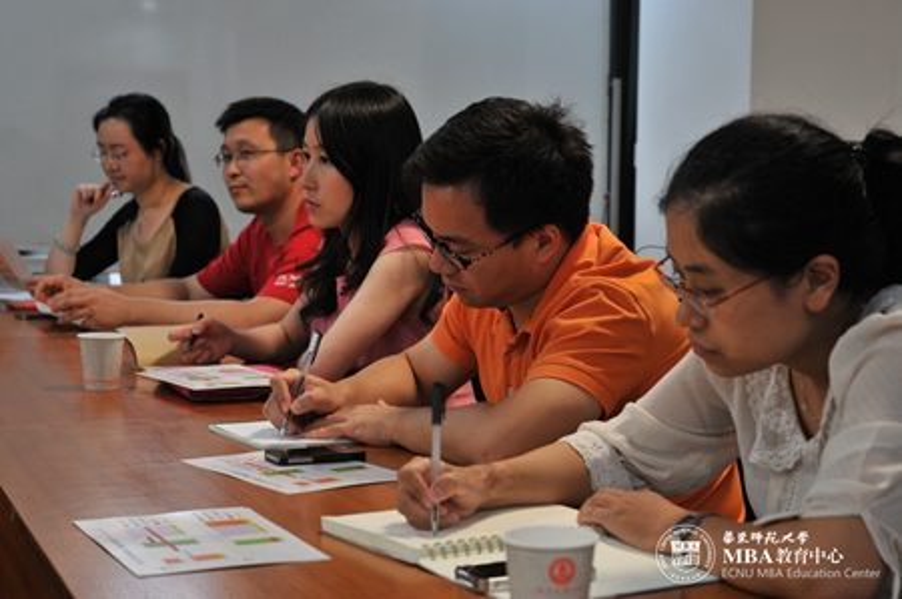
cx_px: 451
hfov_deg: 28.1
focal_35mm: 72
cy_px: 300
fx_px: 1802
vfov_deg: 18.9
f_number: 4.5
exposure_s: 1/15
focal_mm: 48
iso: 400
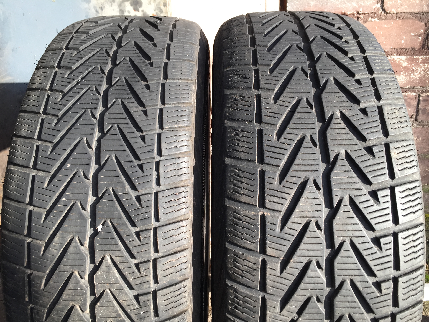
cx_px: 214
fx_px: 359
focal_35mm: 29
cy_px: 161
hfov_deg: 61.7
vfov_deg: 48.2
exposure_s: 1/134
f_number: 2.2
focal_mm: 4.15
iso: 32
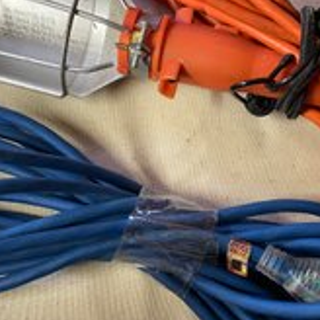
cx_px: 159
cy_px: 149
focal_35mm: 48
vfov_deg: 35.3
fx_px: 502
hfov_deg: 35.4
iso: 160
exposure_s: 1/60
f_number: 1.6
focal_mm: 4.2
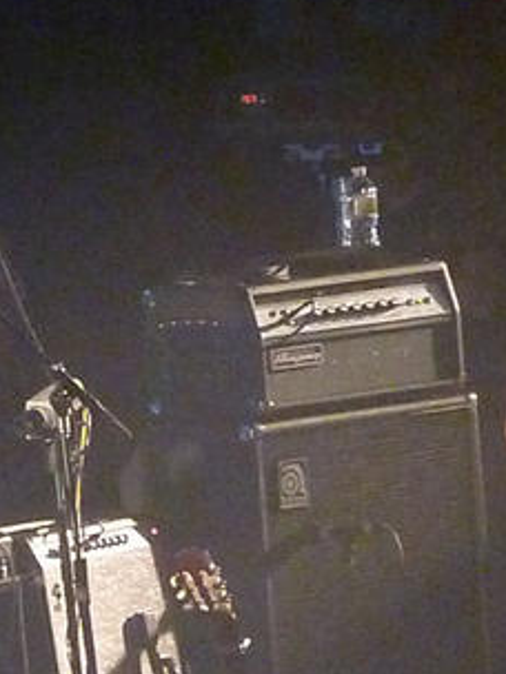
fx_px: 15748
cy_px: 517
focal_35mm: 808
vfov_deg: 2.5
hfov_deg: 1.8
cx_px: -129
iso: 3200
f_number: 5.9
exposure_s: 1/30
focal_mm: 68.8
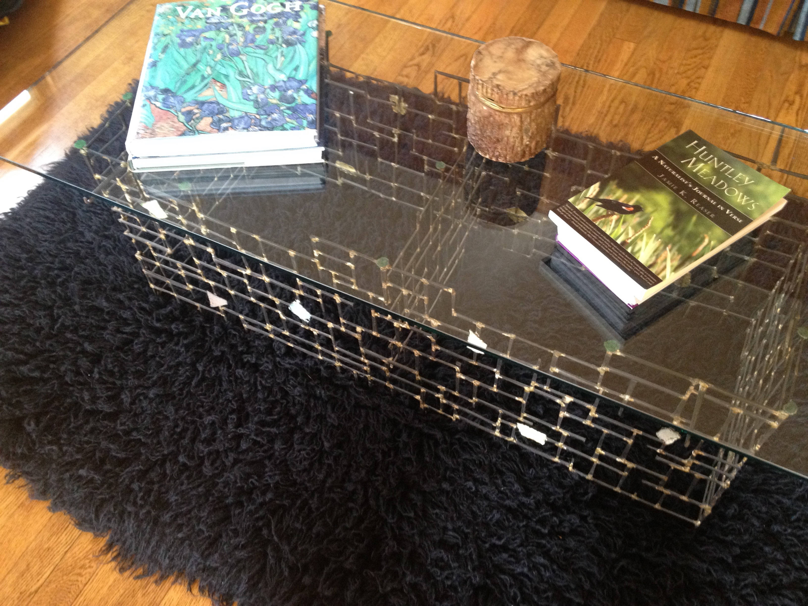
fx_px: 817
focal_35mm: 35
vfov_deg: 40.7
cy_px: 303
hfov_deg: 52.6
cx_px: 404
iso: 250
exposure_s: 1/20
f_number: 2.4
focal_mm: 4.28
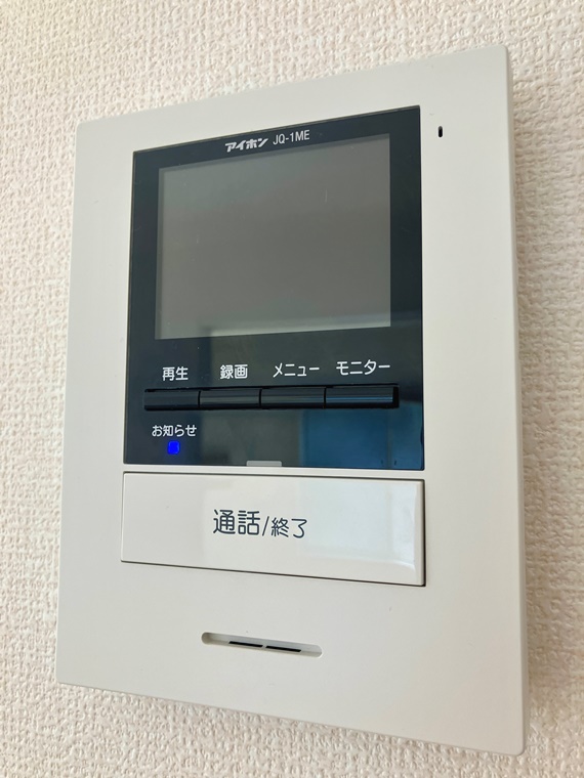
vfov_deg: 63.4
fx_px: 630
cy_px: 389
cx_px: 292
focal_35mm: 28
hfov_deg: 49.7
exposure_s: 1/100
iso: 64
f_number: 1.8
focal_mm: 3.99
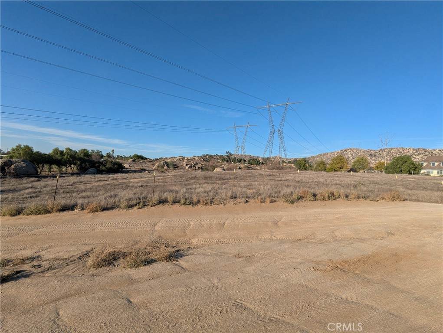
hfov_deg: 94.4
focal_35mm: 16
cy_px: 166
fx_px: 205
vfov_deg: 78.2
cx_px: 222
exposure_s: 1/1199
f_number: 2.2
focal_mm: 2.35
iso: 48
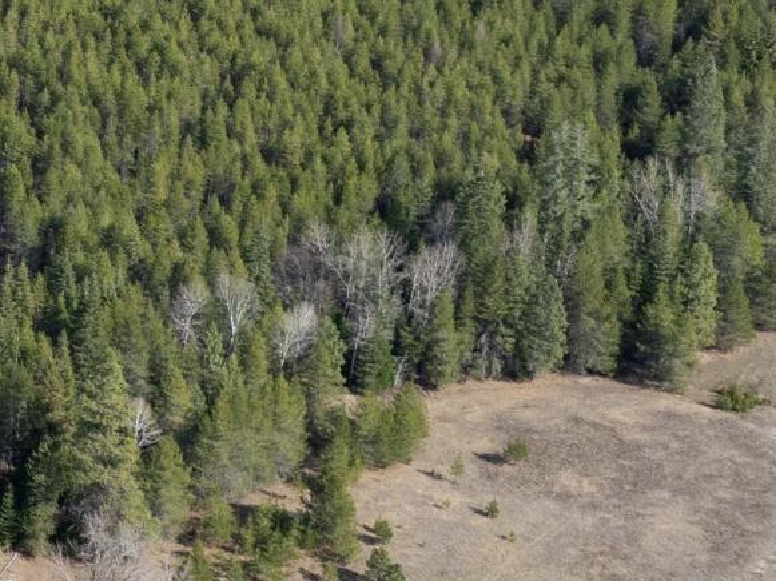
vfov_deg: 11.8
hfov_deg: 14.4
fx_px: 2778
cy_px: -40
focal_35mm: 124
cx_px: -538
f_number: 2.8
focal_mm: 12.29
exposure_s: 1/1600
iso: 150
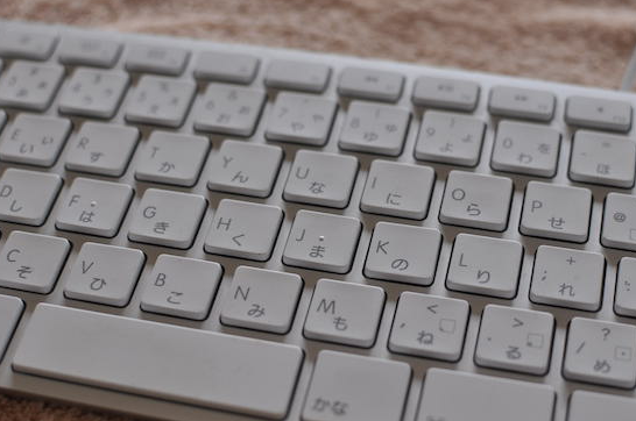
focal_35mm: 62
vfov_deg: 22.0
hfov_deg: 32.6
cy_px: 232
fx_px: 1086
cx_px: 361
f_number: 3.2
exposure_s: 1/40
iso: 200
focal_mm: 35
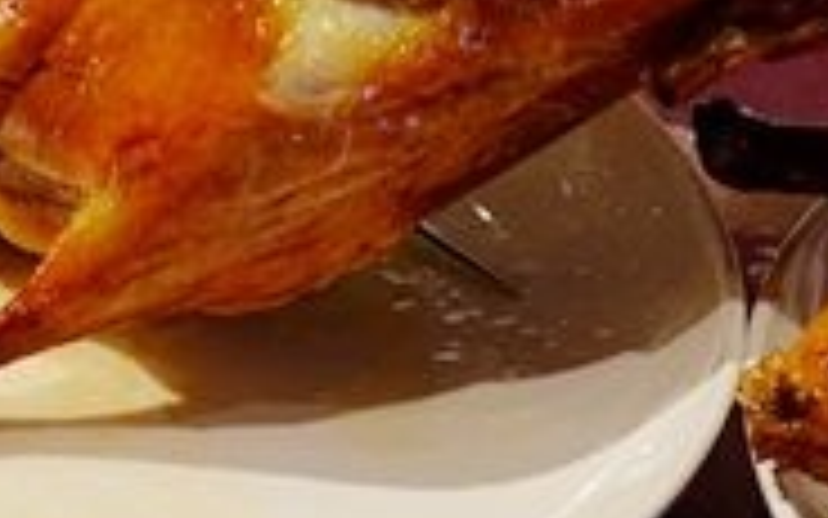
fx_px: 4062
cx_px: 554
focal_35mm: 180
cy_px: -259
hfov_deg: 11.6
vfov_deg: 7.2
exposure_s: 1/50
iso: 500
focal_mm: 18.3
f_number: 2.8
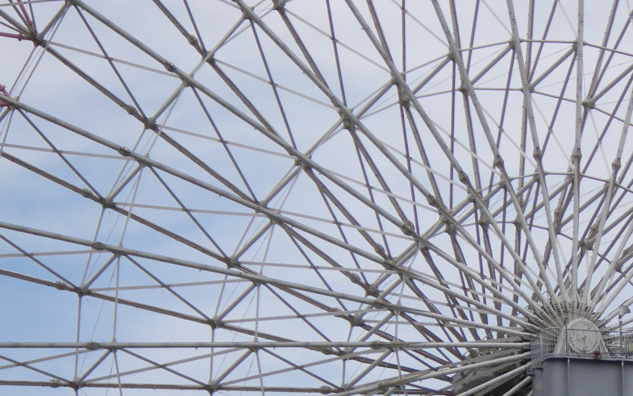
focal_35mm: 371
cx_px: 493
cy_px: 312
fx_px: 6400
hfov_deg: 5.7
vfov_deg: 3.5
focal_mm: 31.2
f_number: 4.7
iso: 64
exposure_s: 1/500
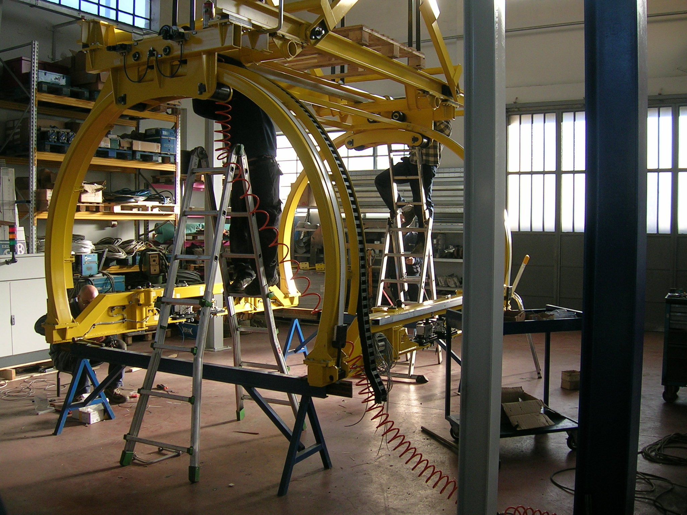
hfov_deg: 52.6
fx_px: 695
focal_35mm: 35
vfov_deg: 40.7
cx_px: 344
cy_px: 258
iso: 50
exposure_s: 1/114
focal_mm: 5.4
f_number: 2.8
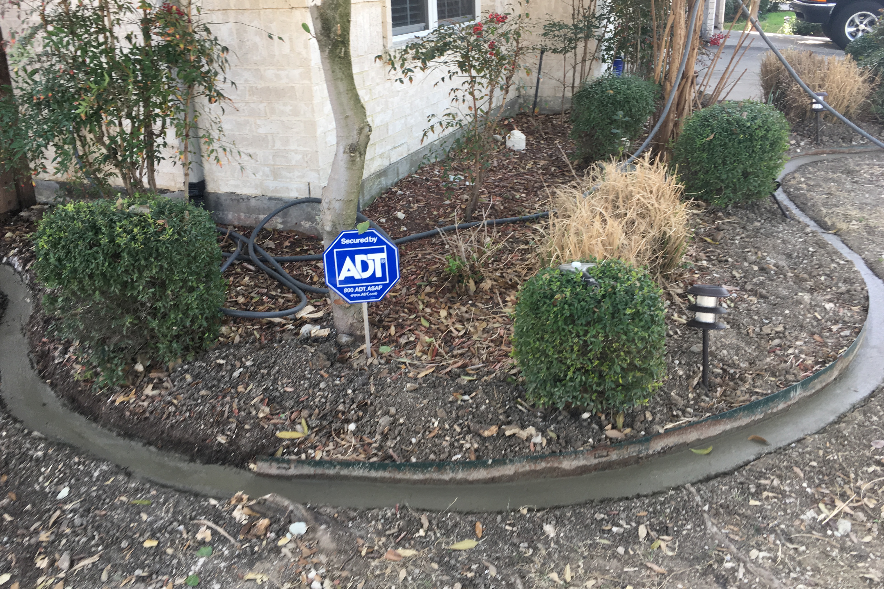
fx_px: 761
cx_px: 448
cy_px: 260
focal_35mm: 31
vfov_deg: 42.3
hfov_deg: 60.3
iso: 32
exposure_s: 1/120
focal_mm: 4.15
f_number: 2.2
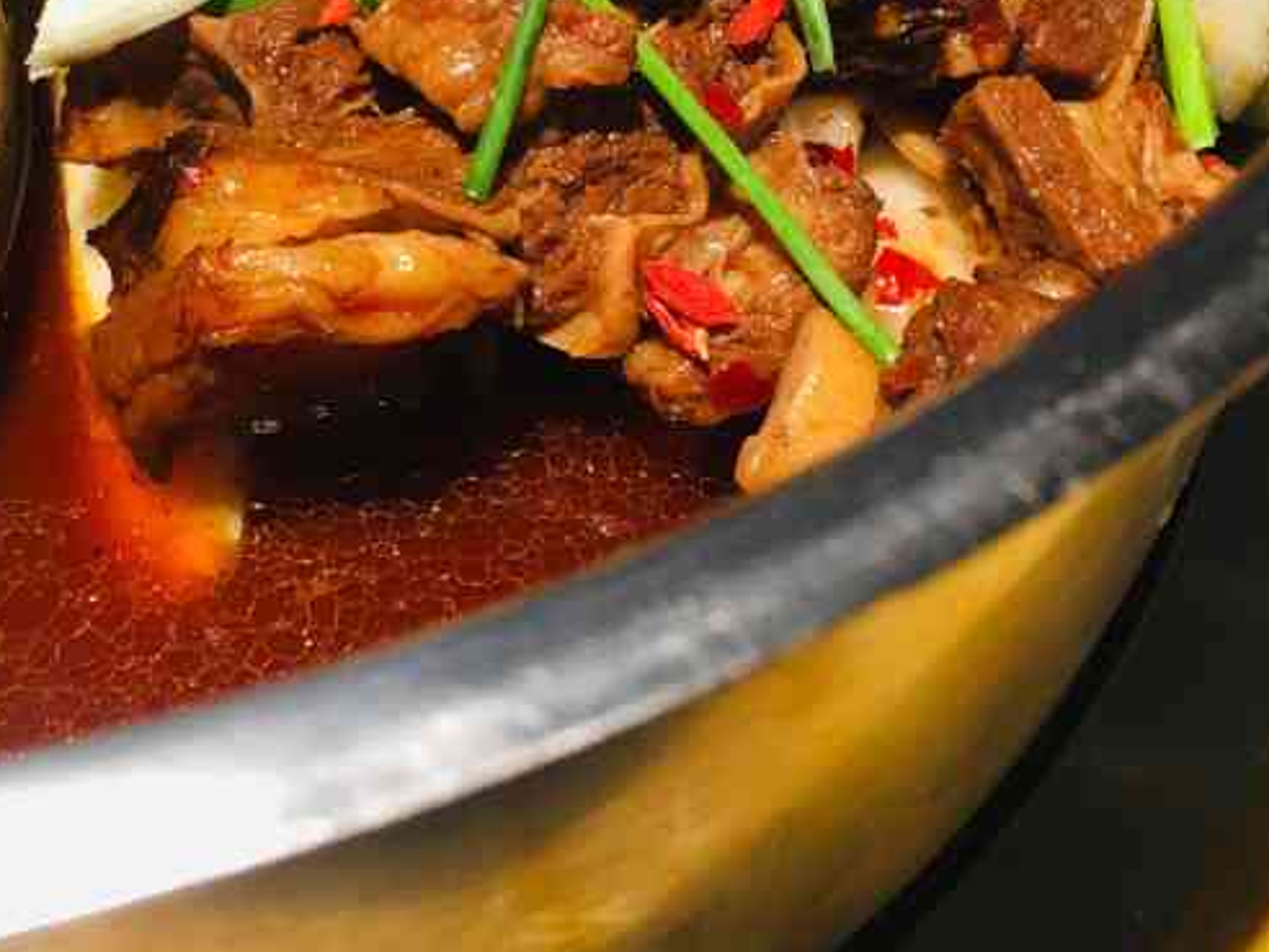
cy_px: 71
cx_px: 415
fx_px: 2016
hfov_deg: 34.6
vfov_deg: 25.6
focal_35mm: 55
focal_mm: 4.15
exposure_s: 1/17
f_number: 2.2
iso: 40
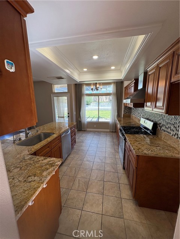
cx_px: 90
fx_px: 97
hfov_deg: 85.7
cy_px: 120
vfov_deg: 102.1
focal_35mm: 14
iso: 64
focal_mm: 2.22
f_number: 2.2
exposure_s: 1/130
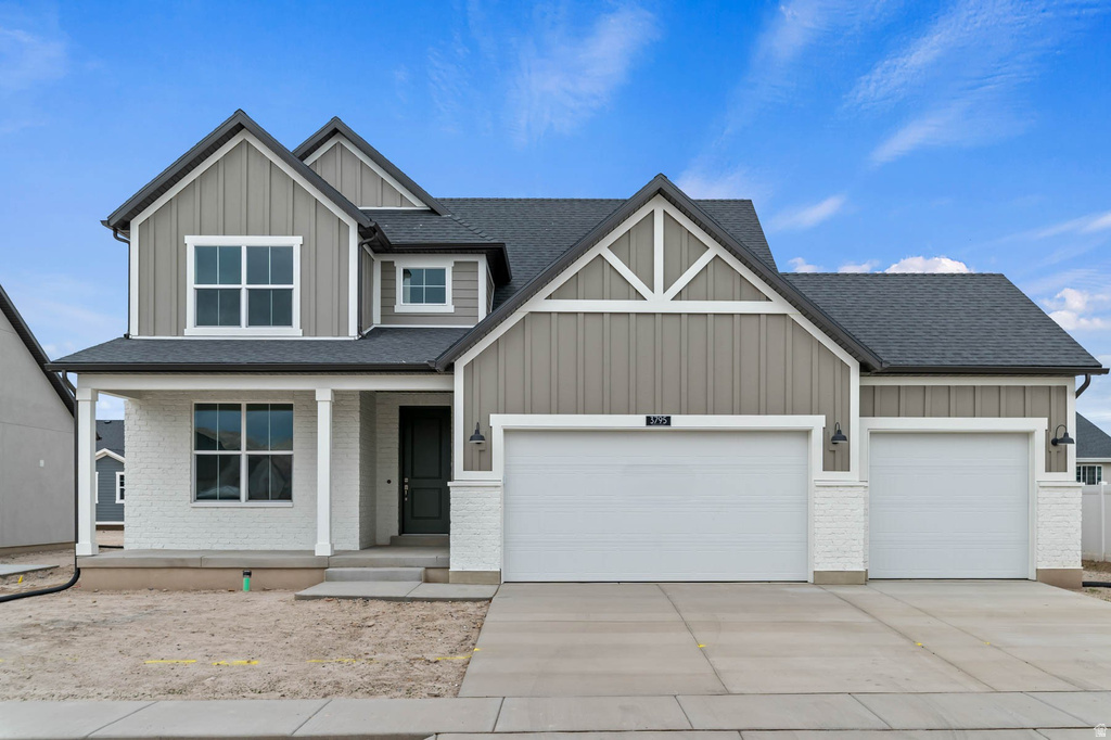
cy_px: 370
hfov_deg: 63.7
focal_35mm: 29
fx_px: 895
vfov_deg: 44.9
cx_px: 556
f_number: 8
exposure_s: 1/13
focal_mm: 29
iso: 320
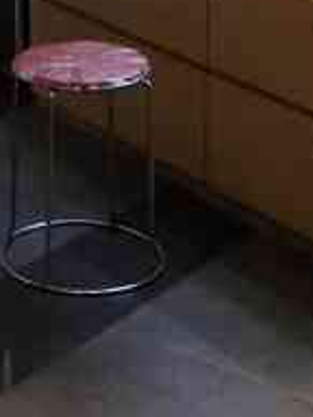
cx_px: -111
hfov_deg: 9.9
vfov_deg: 12.7
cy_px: -236
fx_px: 1760
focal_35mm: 146
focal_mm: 3.95
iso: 79
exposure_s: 1/100
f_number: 1.8
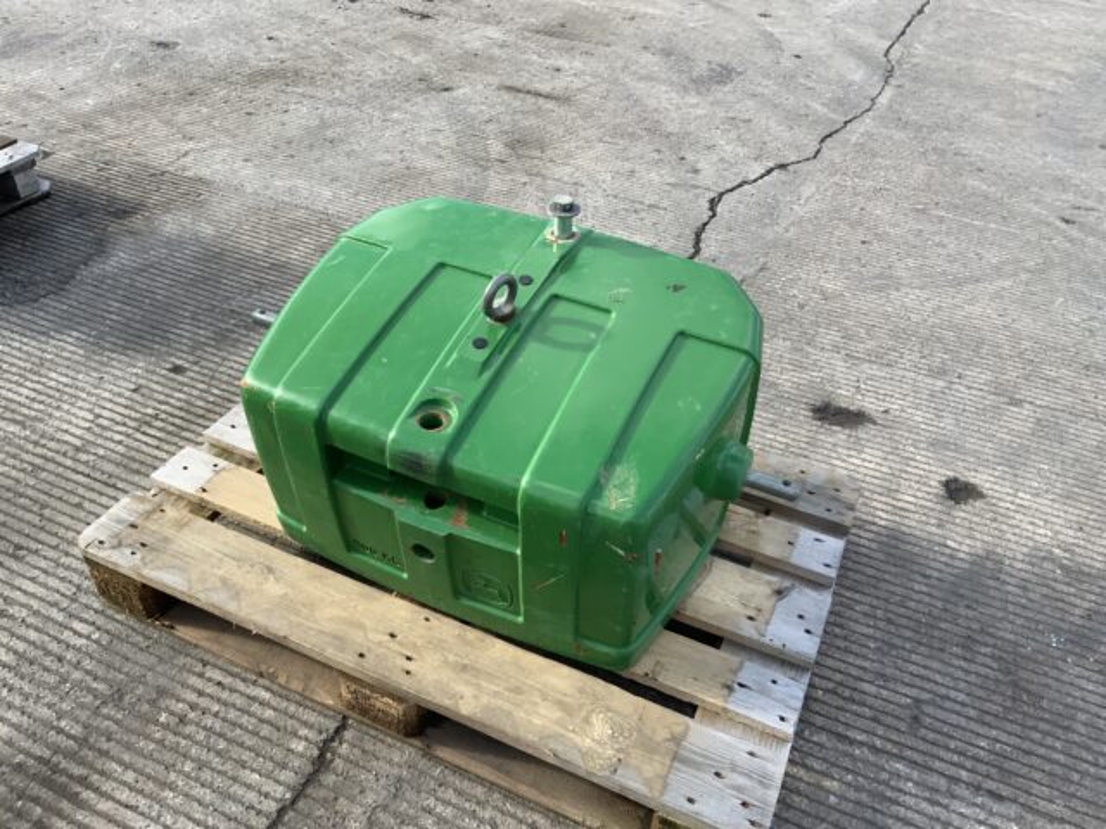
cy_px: 414
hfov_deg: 61.7
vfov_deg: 48.2
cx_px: 553
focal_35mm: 29
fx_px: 927
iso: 16
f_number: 1.8
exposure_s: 1/504
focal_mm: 3
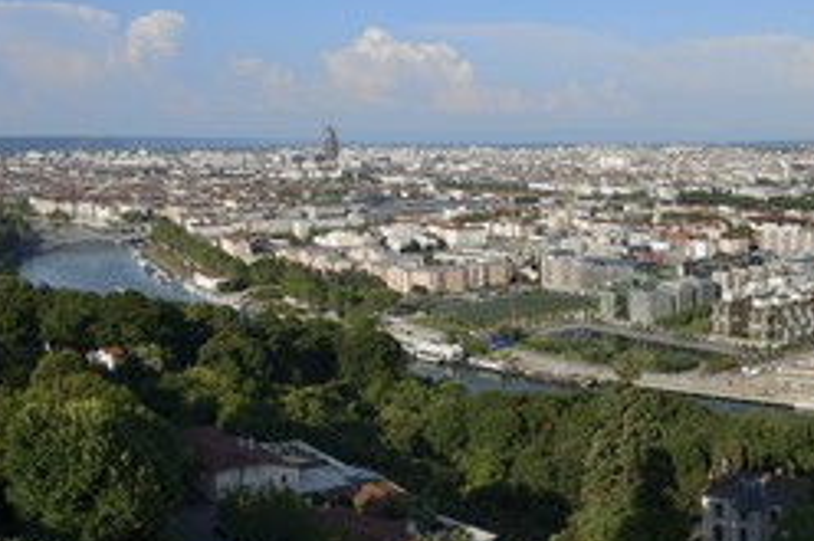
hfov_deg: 42.3
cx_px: 663
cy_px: 311
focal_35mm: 44
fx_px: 994
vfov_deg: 30.4
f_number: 13
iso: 200
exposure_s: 1/320
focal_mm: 26
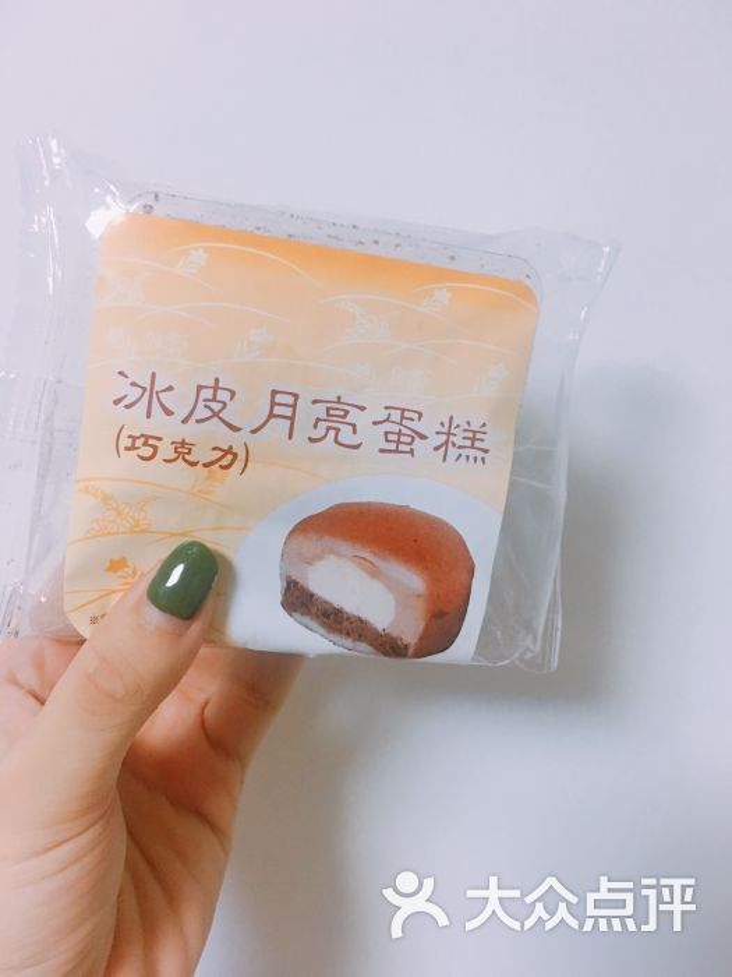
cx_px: 366
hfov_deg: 48.2
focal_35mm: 29
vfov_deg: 61.7
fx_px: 818
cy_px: 488
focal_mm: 4.15
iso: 100
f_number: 2.2
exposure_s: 1/10
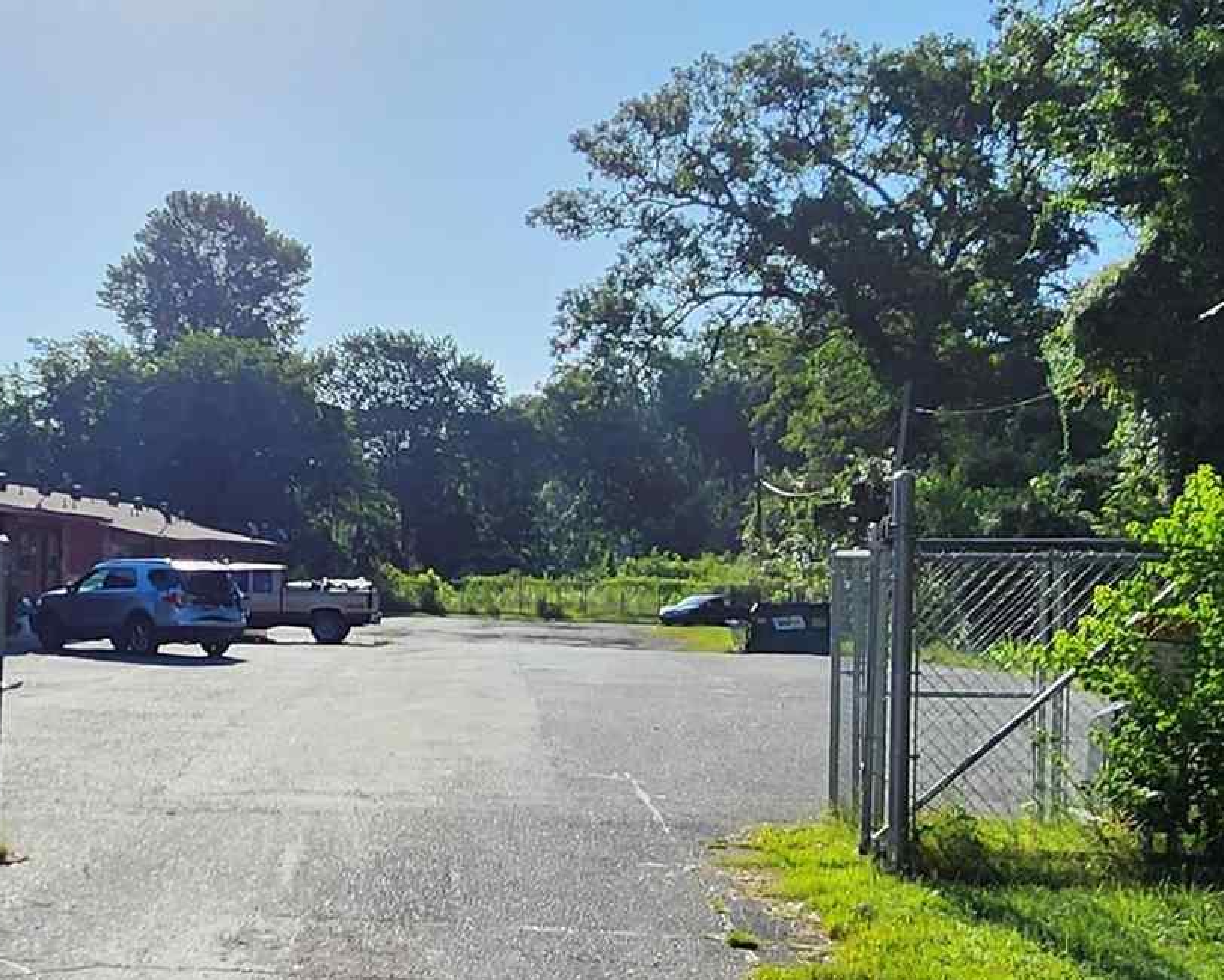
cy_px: 650
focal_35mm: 48
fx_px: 1739
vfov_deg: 31.2
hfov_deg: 36.1
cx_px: 96
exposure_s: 1/1995
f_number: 2.2
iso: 32
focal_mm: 1.74
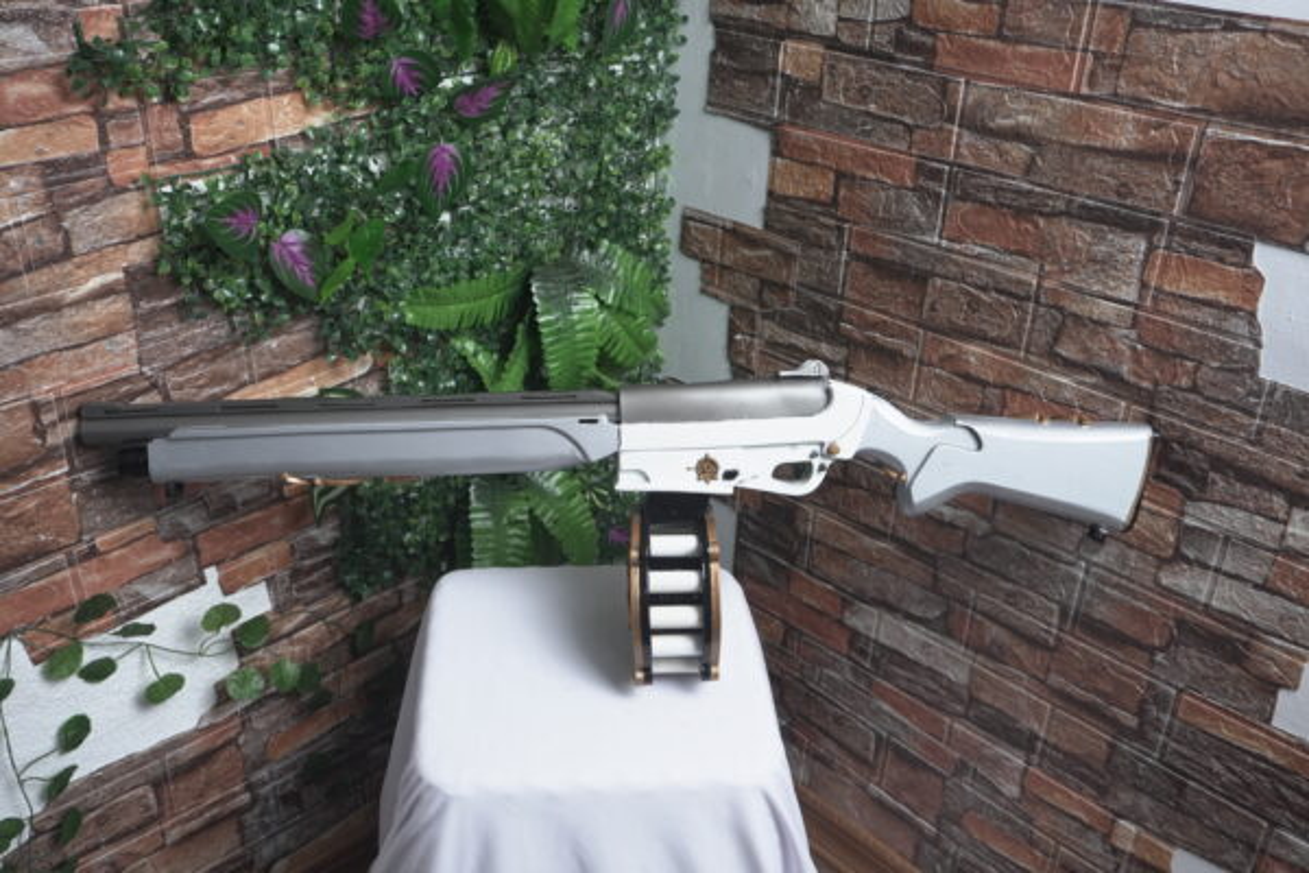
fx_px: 1200
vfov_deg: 40.0
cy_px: 436
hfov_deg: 57.2
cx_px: 654
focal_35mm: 33
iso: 500
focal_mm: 22
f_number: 4.5
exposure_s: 1/50
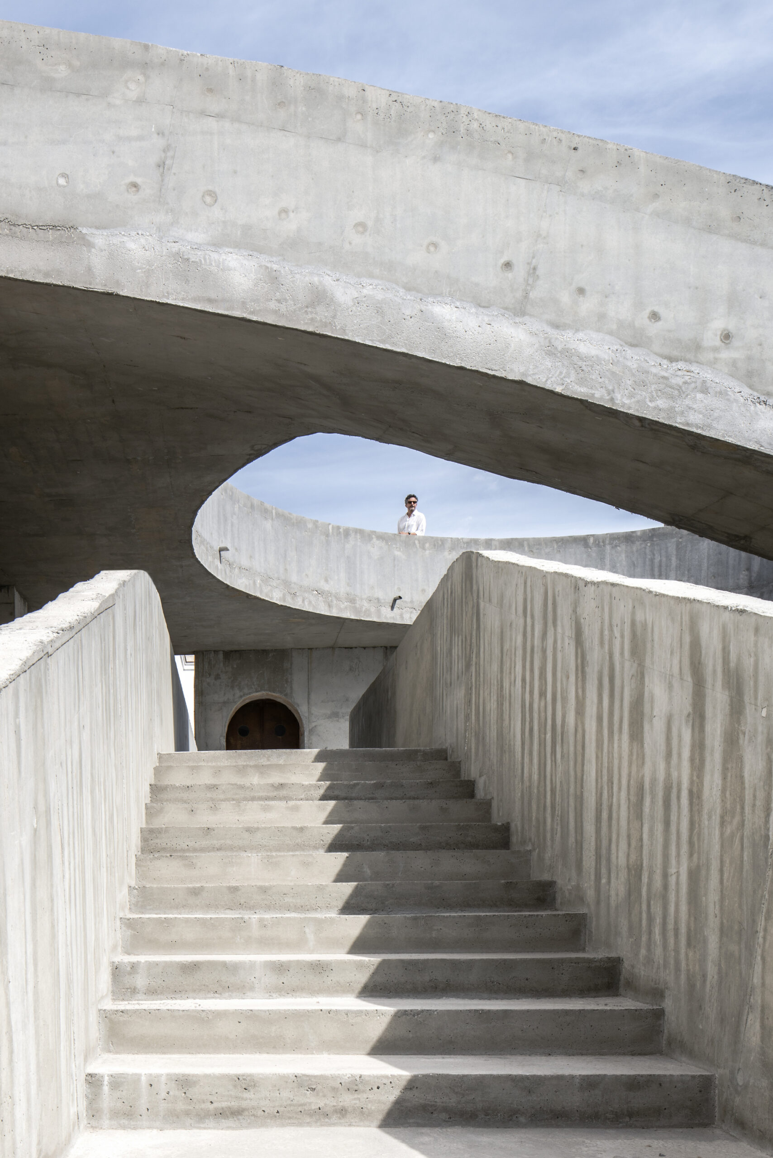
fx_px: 1159
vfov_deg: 53.1
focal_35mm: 36
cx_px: 386
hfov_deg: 36.9
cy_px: 579
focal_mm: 24
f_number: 16
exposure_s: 1/60
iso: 50
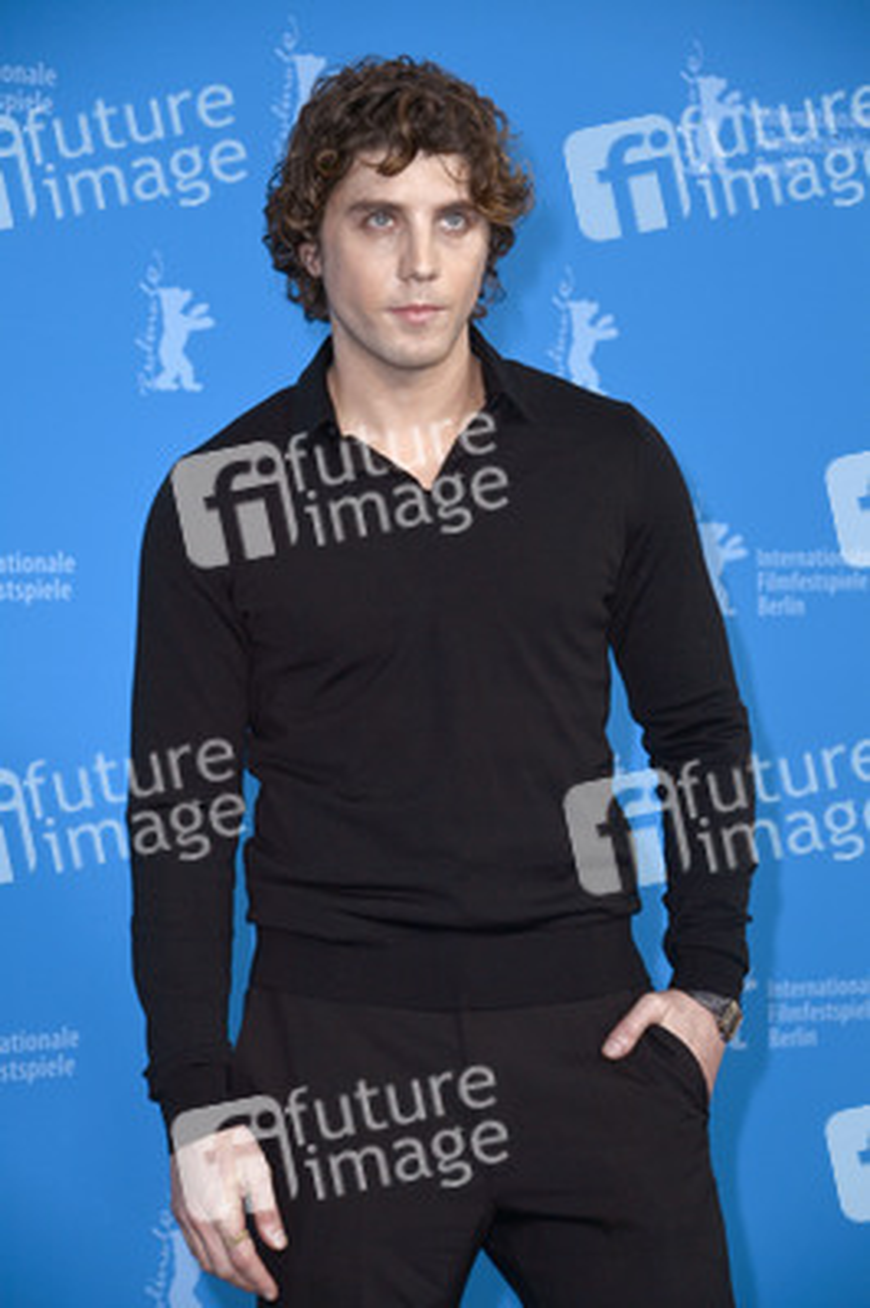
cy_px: 654
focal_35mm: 100
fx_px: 3631
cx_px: 435
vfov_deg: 20.4
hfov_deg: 13.7
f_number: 5.6
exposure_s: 1/250
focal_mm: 100
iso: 800
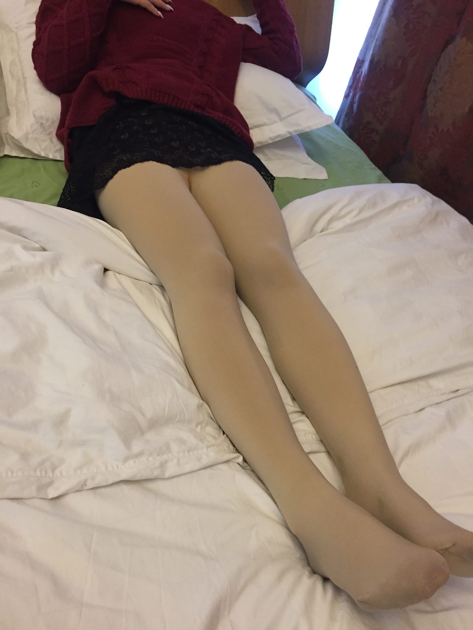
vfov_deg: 61.7
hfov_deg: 48.2
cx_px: 236
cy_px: 315
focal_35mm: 29
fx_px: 528
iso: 250
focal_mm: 4.15
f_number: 2.2
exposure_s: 1/33
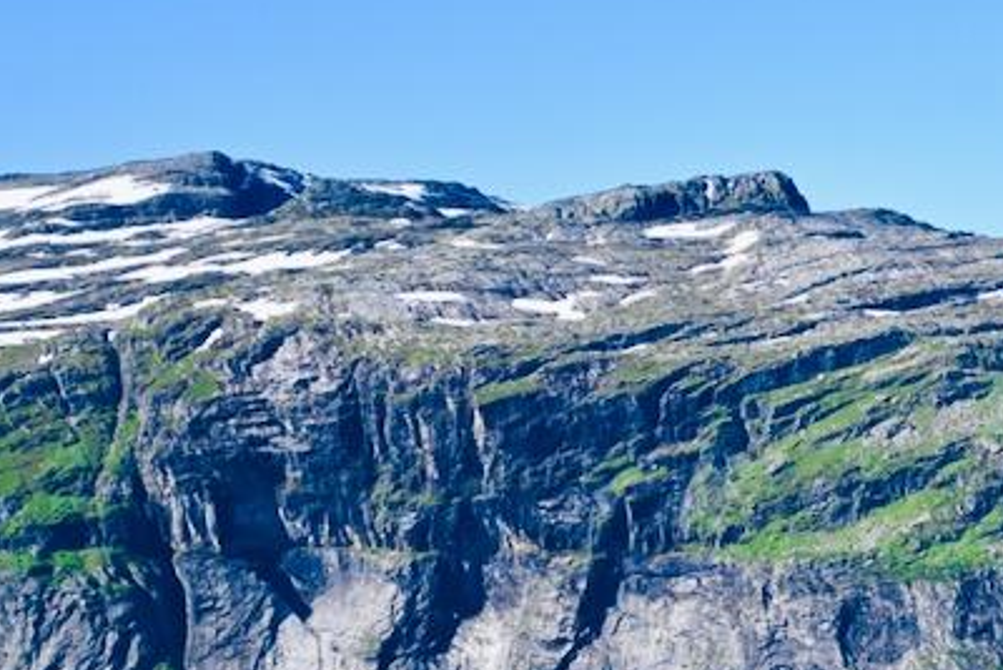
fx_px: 2472
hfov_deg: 20.5
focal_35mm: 89
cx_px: 1372
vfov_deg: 14.9
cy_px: 783
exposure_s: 1/400
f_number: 7.1
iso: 100
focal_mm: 21.5
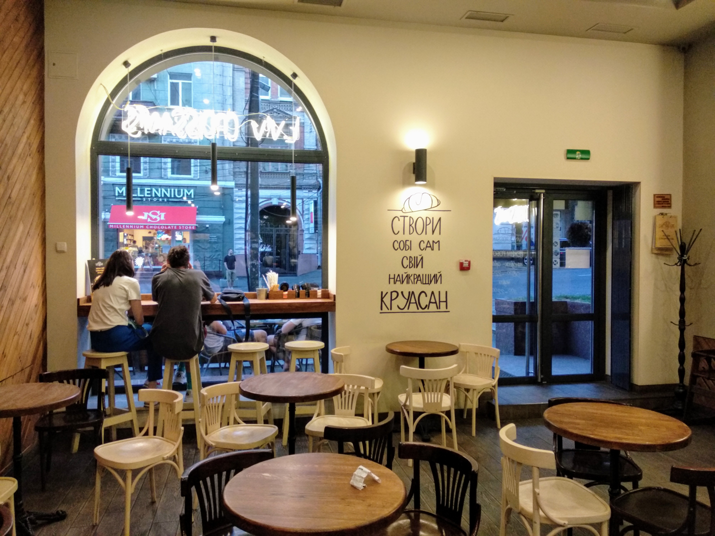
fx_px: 537
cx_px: 358
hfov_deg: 67.3
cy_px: 268
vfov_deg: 53.1
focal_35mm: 26
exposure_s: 1/25
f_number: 2.2
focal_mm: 3.81
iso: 800
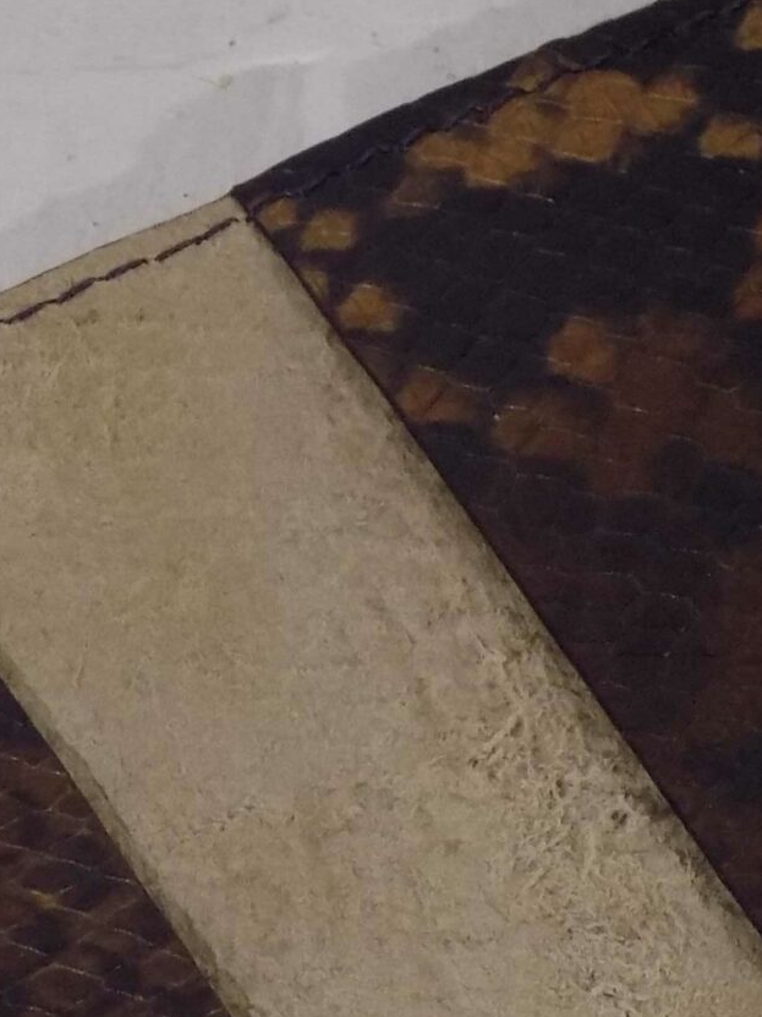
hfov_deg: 5.6
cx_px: 437
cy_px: 641
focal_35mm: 265
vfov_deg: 7.5
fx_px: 7780
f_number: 4.4
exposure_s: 1/30
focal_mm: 15.3
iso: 180
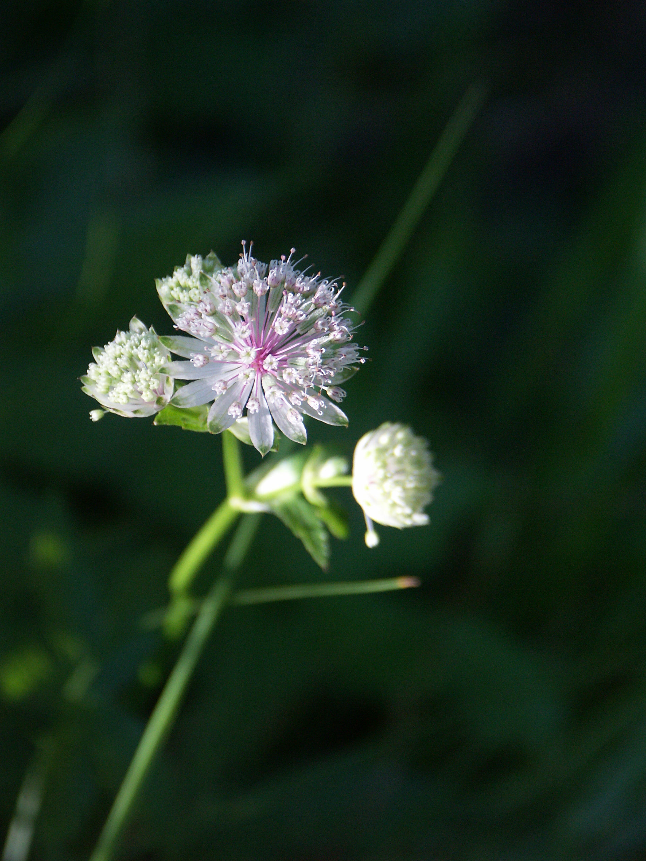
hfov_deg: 7.4
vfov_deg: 9.9
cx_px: 323
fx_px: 4977
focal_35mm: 200
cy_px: 430
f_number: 3.5
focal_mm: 50.69
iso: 125
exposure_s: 1/200
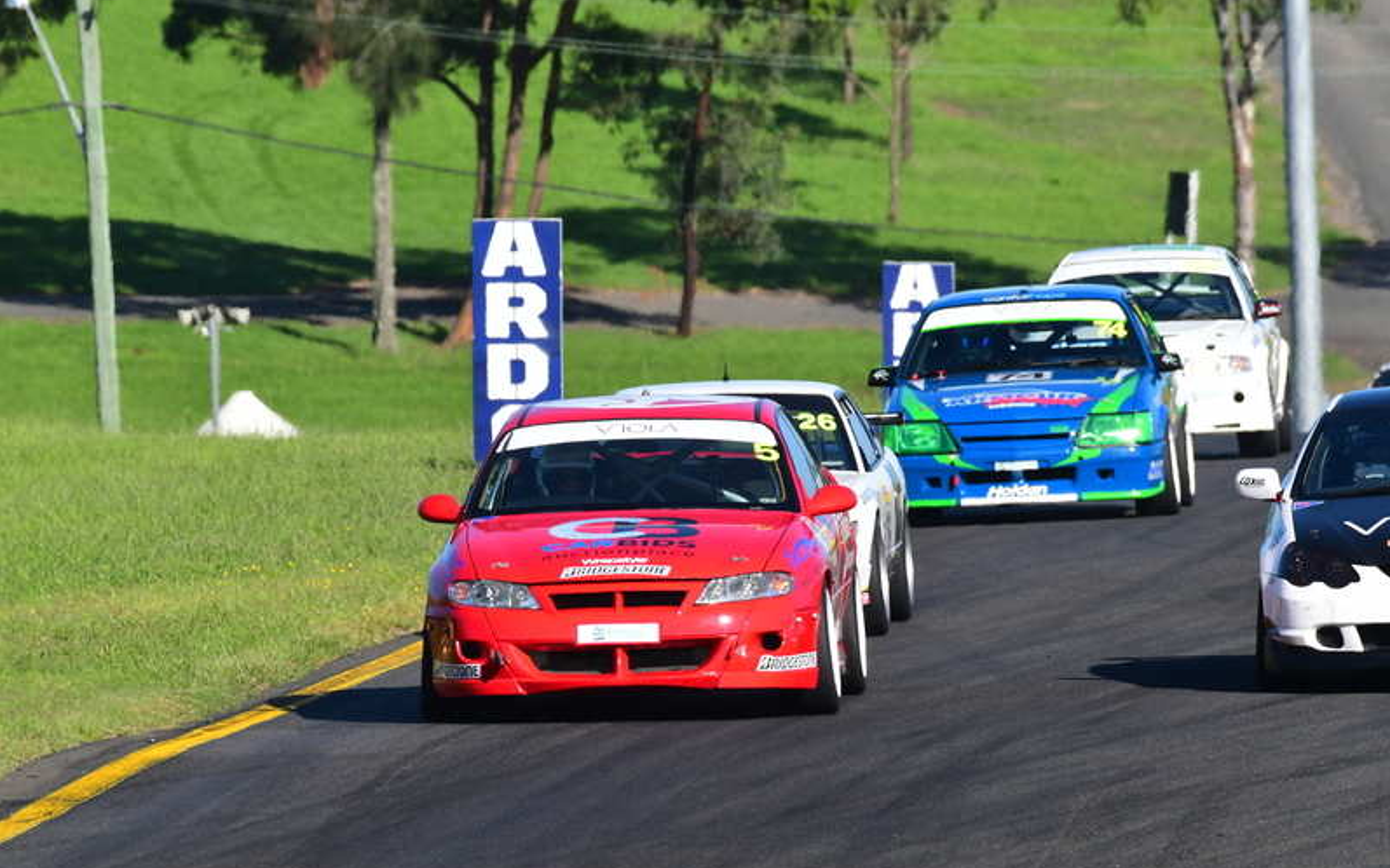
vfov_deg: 1.9
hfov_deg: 3.0
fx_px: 26137
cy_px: 437
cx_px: 696
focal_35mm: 690
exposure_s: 1/640
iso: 500
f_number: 11
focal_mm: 450
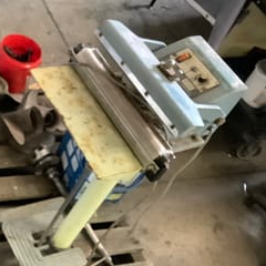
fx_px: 496
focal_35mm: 57
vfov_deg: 29.9
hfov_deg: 28.3
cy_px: 172
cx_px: 1
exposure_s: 1/25
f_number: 2.4
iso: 500
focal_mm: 3.3
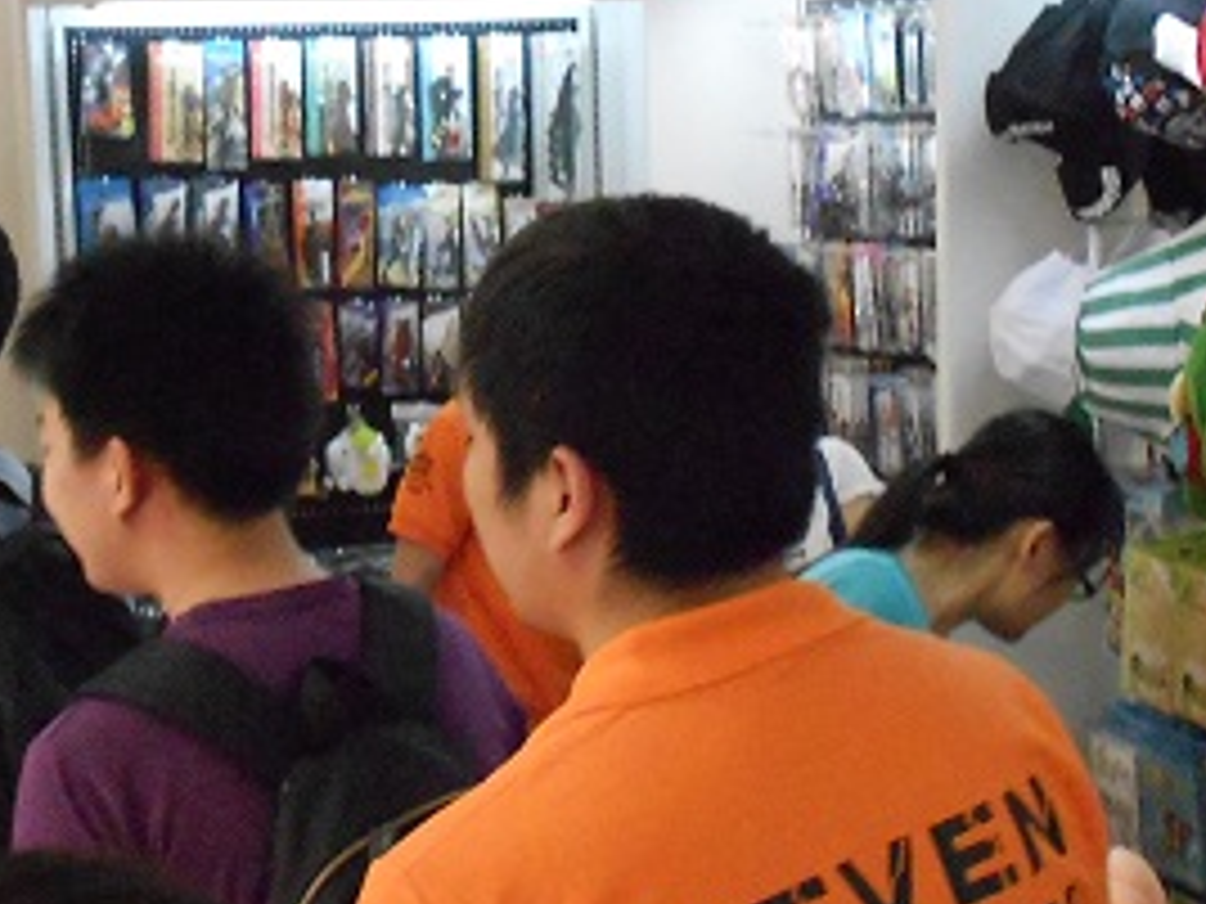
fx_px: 2369
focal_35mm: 68
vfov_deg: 21.6
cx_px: 549
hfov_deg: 28.5
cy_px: 403
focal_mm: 4.6
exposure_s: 1/100
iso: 800
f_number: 3.2
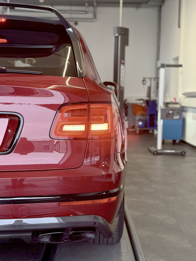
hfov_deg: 30.3
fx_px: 362
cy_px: 130
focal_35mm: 48
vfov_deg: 39.6
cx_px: 98
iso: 160
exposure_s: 1/74
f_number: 1.8
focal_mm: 6.8
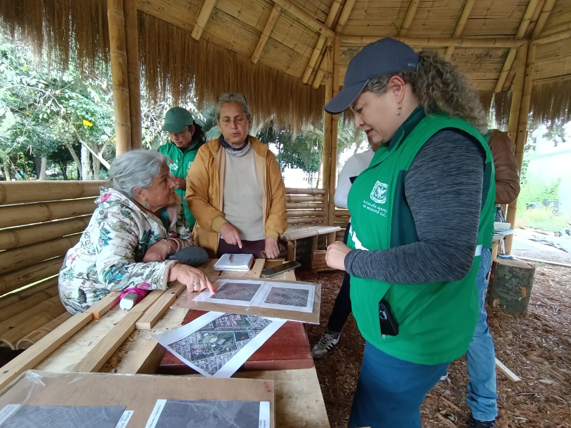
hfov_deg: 94.5
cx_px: 286
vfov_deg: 78.1
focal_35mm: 16
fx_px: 264
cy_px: 214
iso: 320
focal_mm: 1.65
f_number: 2.2
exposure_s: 1/120
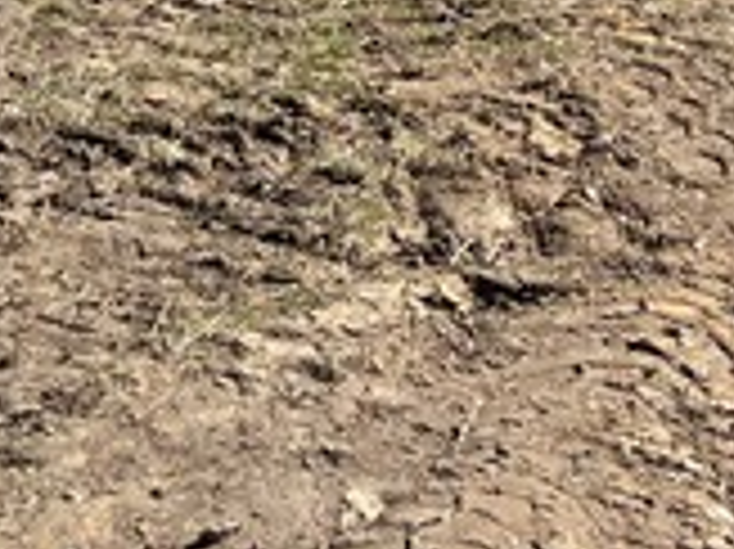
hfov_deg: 18.9
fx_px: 2161
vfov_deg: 12.9
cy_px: -486
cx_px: 689
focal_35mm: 102
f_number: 1.6
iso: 50
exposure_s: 1/3215
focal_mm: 5.1
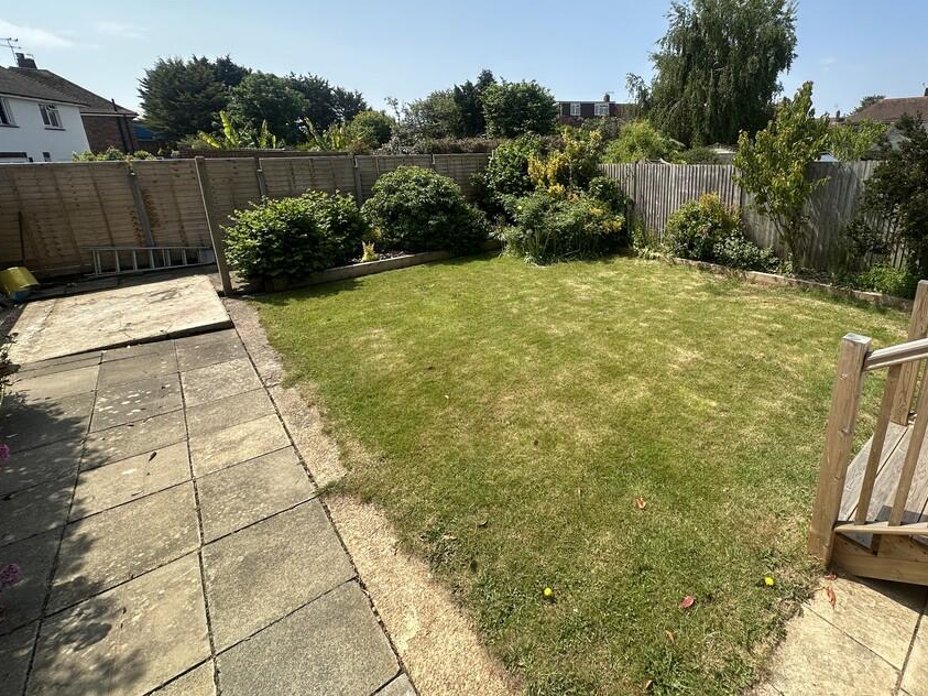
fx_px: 456
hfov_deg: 89.9
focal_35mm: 17
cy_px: 274
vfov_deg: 73.8
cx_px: 556
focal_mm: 2.22
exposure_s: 1/1276
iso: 40
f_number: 2.2
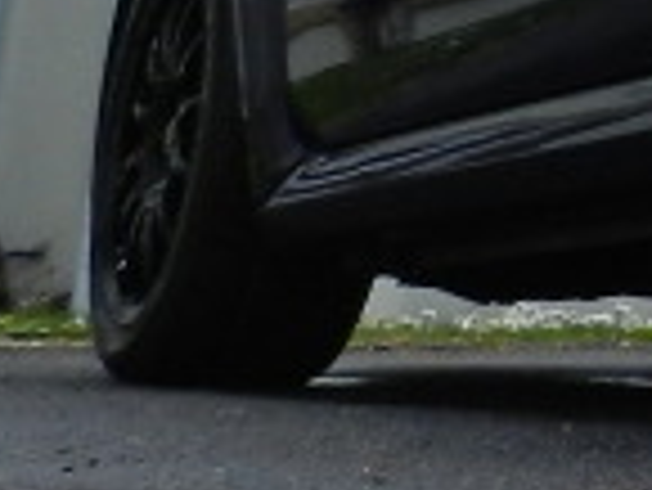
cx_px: 1655
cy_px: -539
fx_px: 3054
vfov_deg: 8.6
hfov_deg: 10.3
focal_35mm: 162
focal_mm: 4
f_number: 3.4
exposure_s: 1/1000
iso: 160
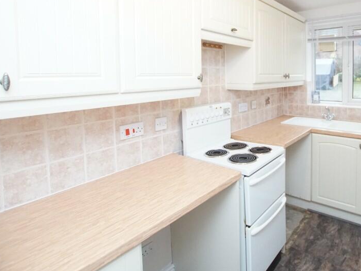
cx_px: 256
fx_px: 219
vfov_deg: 63.1
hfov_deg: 75.1
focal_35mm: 21
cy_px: 112
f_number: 3.5
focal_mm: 10
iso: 2500
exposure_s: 1/160
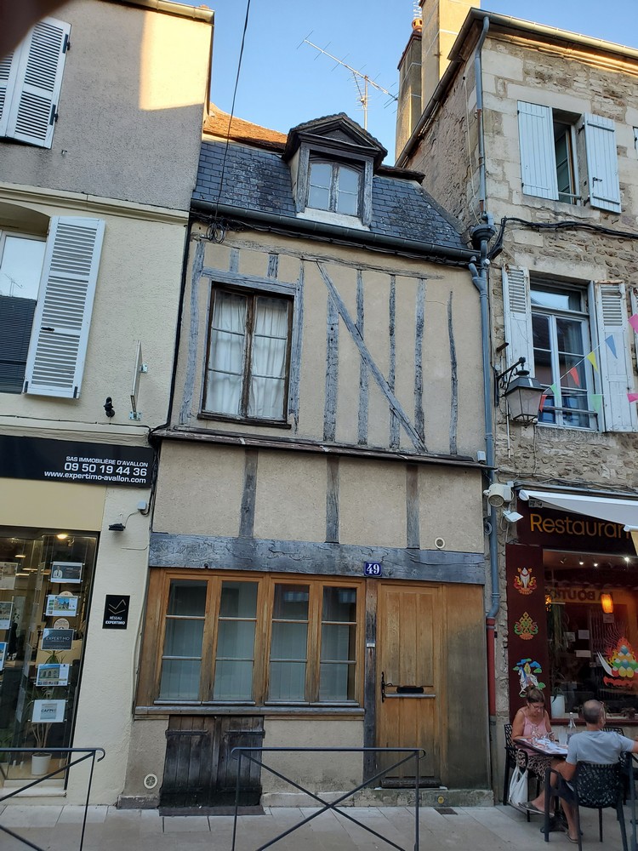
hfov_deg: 53.1
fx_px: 639
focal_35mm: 26
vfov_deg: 67.3
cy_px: 426
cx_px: 319
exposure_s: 1/151
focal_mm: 4.3
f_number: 2.4
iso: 50
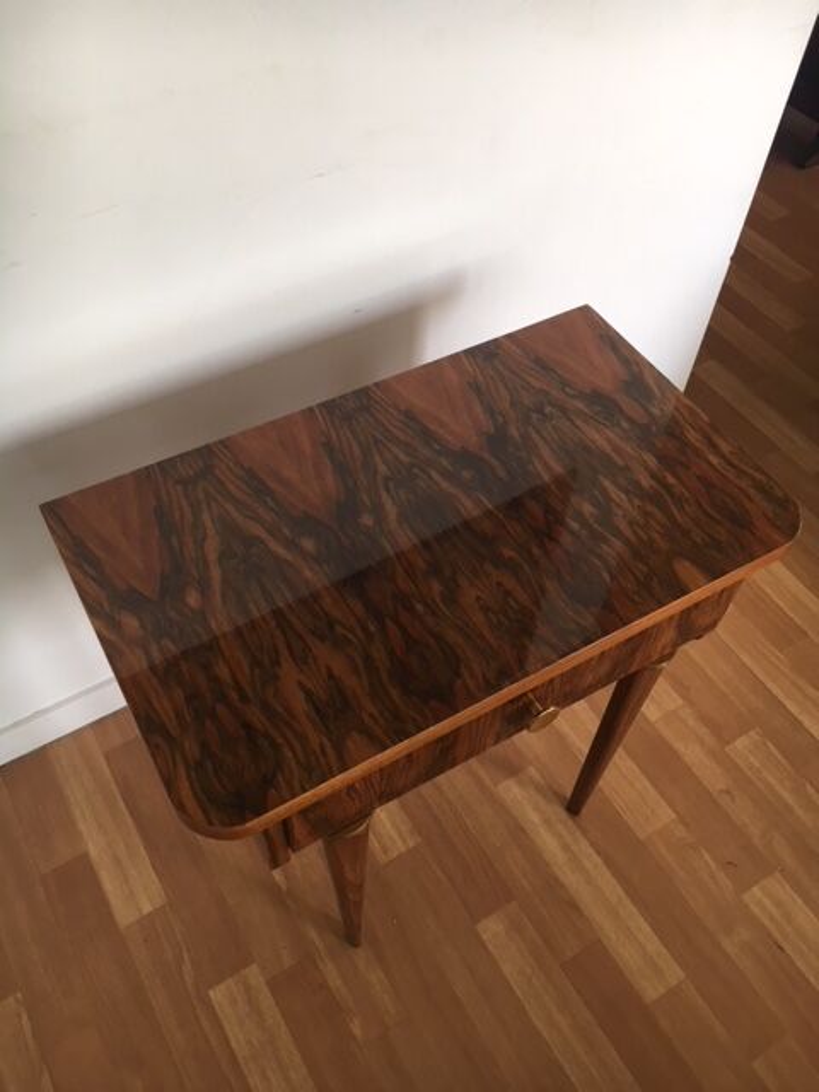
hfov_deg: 48.2
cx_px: 410
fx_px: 915
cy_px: 546
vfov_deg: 61.7
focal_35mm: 29
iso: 25
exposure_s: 1/33
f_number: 2.2
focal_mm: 4.15
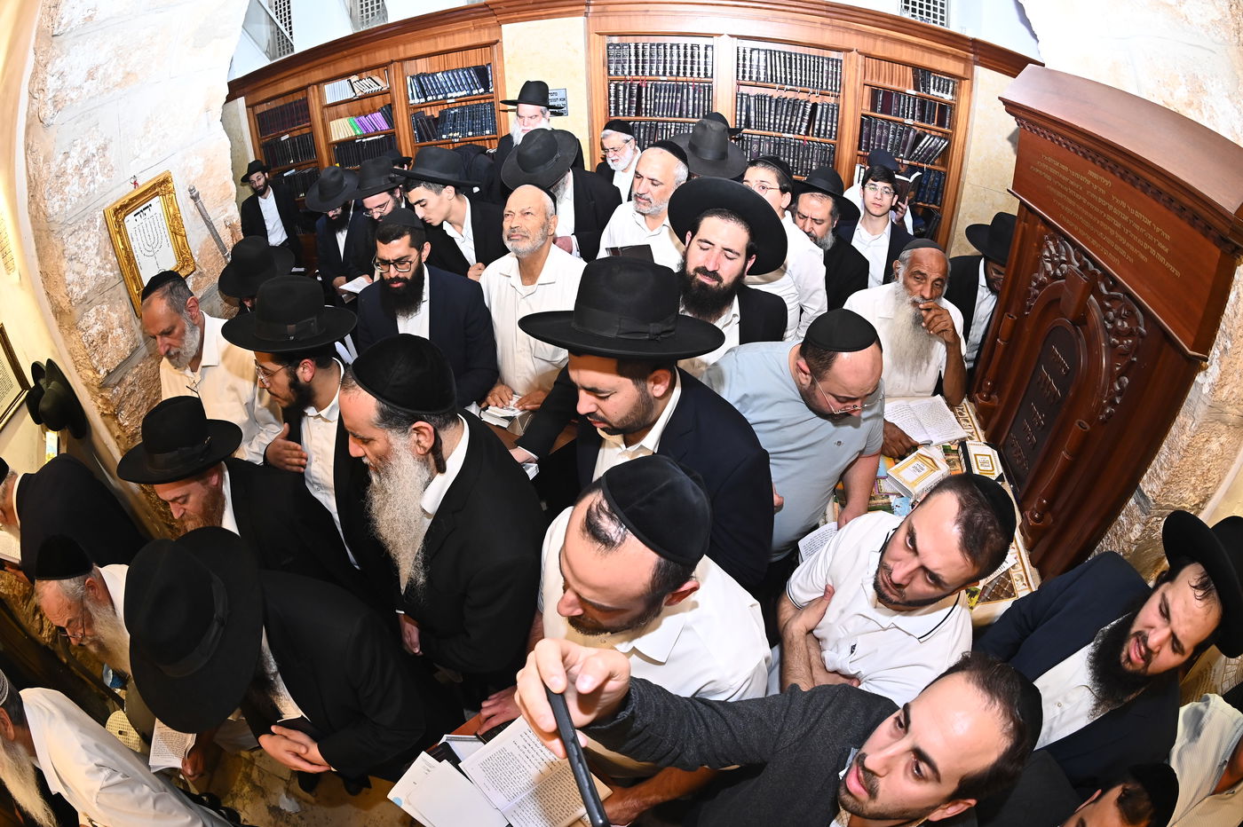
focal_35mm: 16
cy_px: 414
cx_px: 622
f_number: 8
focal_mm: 16
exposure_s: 1/100
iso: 2000
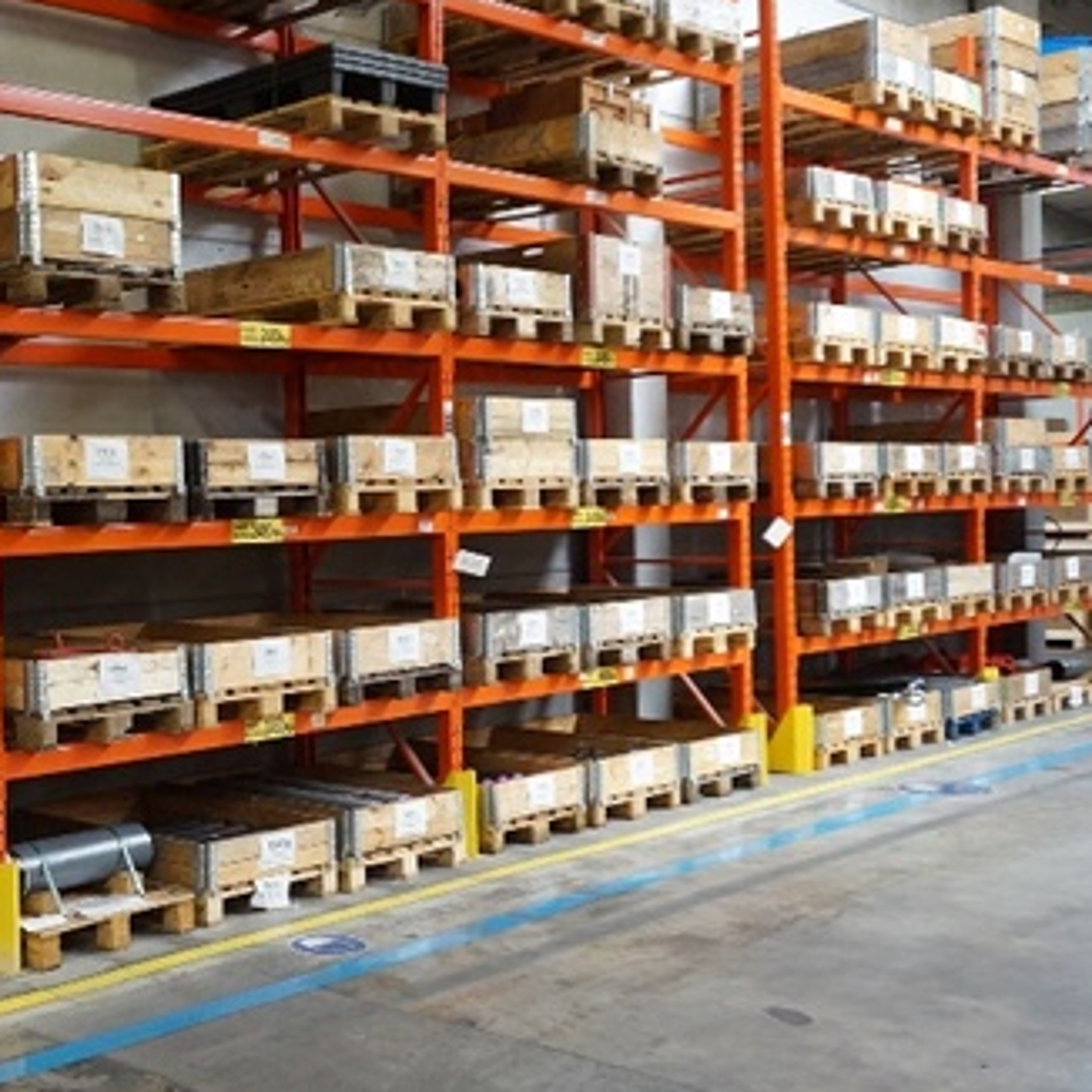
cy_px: 539
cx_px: 17
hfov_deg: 34.4
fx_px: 1606
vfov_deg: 37.6
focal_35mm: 45
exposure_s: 1/160
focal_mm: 16
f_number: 3.5
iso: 2000
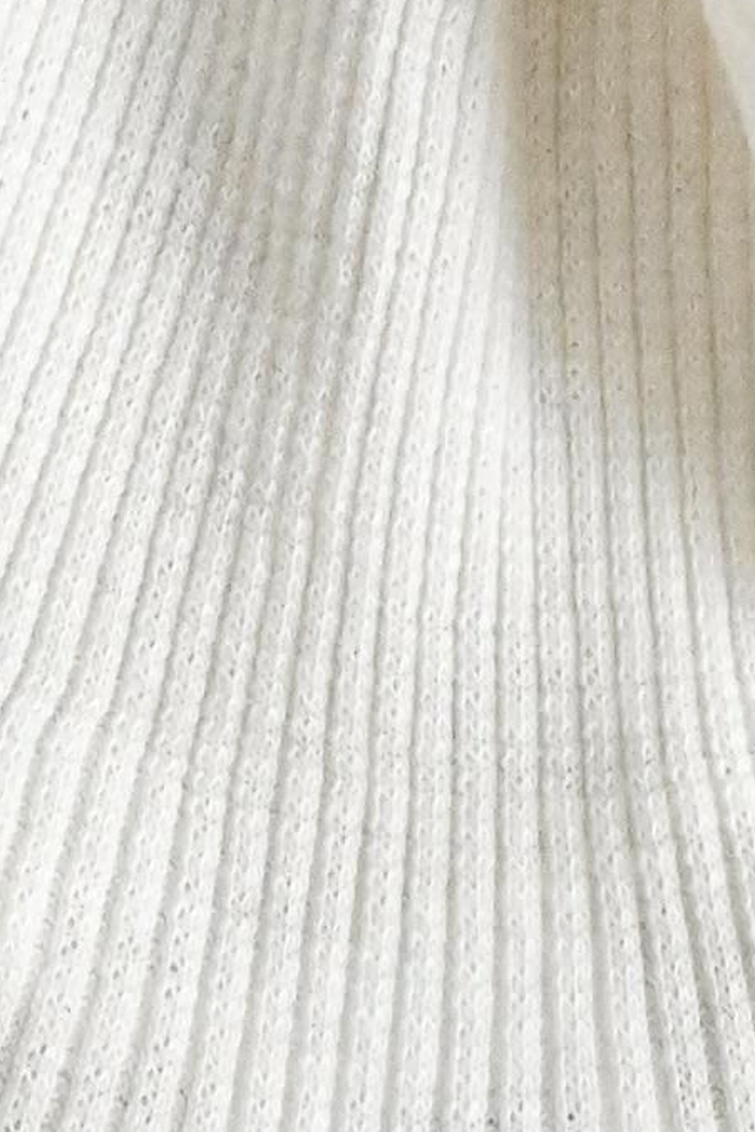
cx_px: 432
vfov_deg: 11.9
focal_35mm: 173
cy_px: 457
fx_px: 5439
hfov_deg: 7.9
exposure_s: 1/800
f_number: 11
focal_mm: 28
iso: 10000
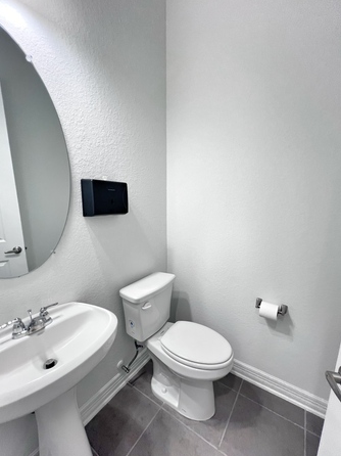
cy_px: 241
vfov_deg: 102.0
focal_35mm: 14
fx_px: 184
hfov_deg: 85.6
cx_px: 167
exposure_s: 1/120
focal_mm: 1.57
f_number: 1.8
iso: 160
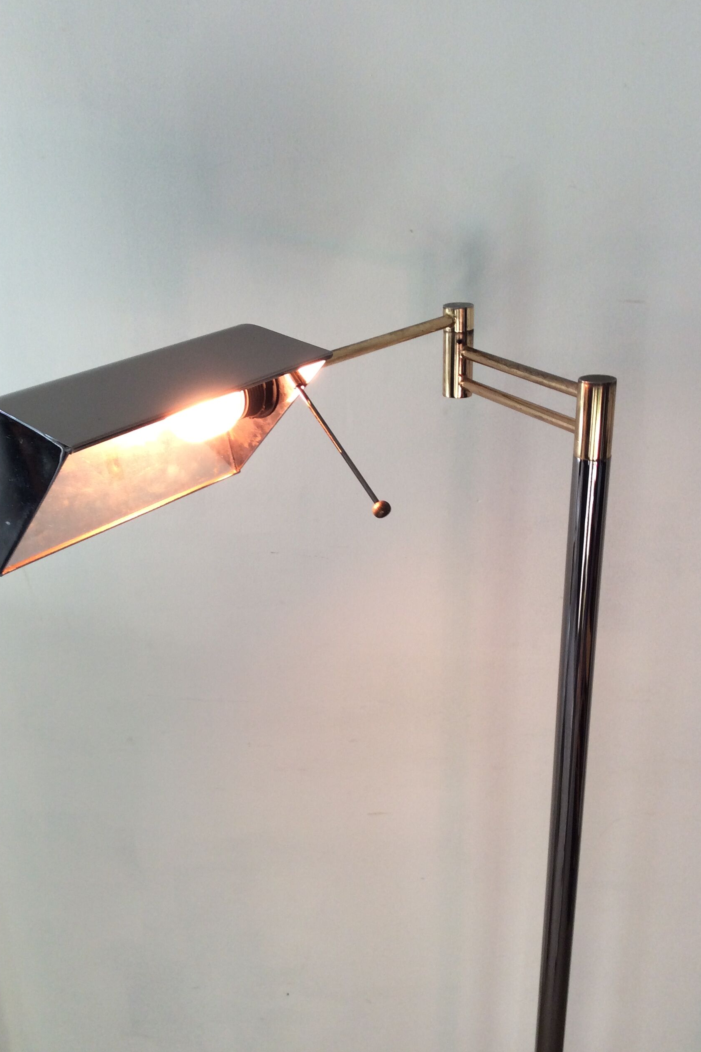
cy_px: 516
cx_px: 343
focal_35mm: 34
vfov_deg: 55.8
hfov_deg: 38.9
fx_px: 993
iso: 40
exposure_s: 1/25
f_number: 2.4
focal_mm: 3.3
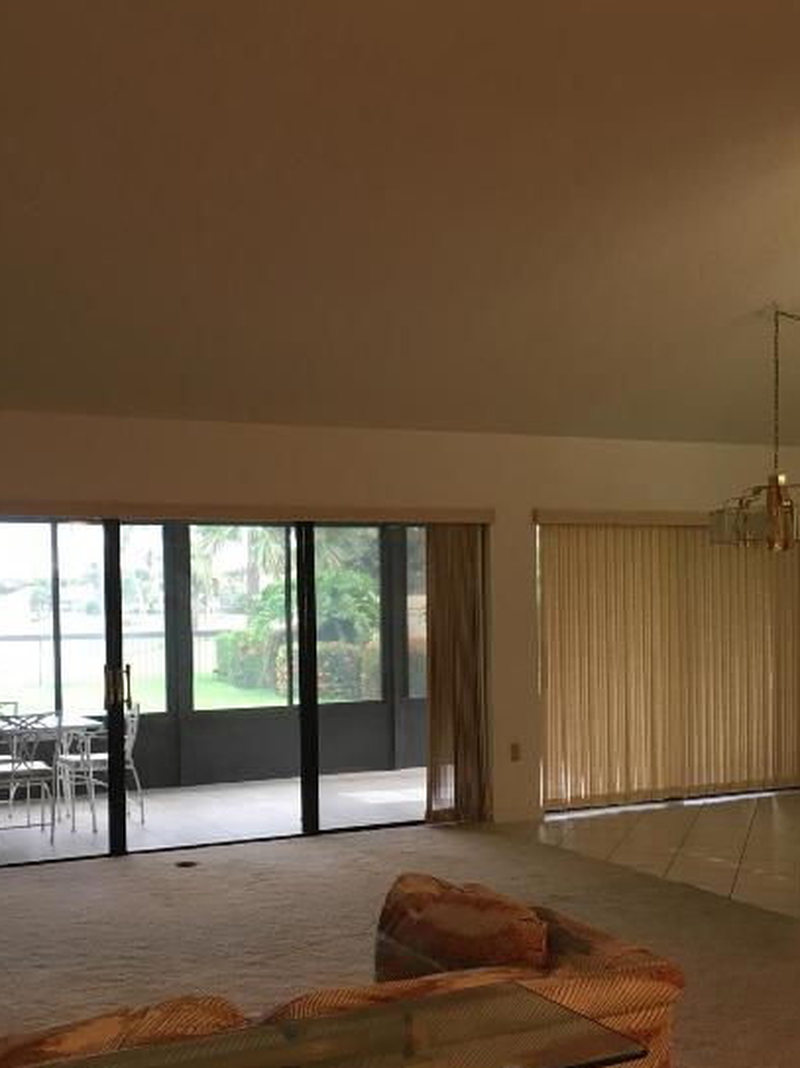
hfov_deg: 35.1
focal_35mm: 41
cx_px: 370
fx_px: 1264
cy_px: 641
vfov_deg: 45.5
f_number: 2.2
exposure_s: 1/30
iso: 80
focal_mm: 4.15
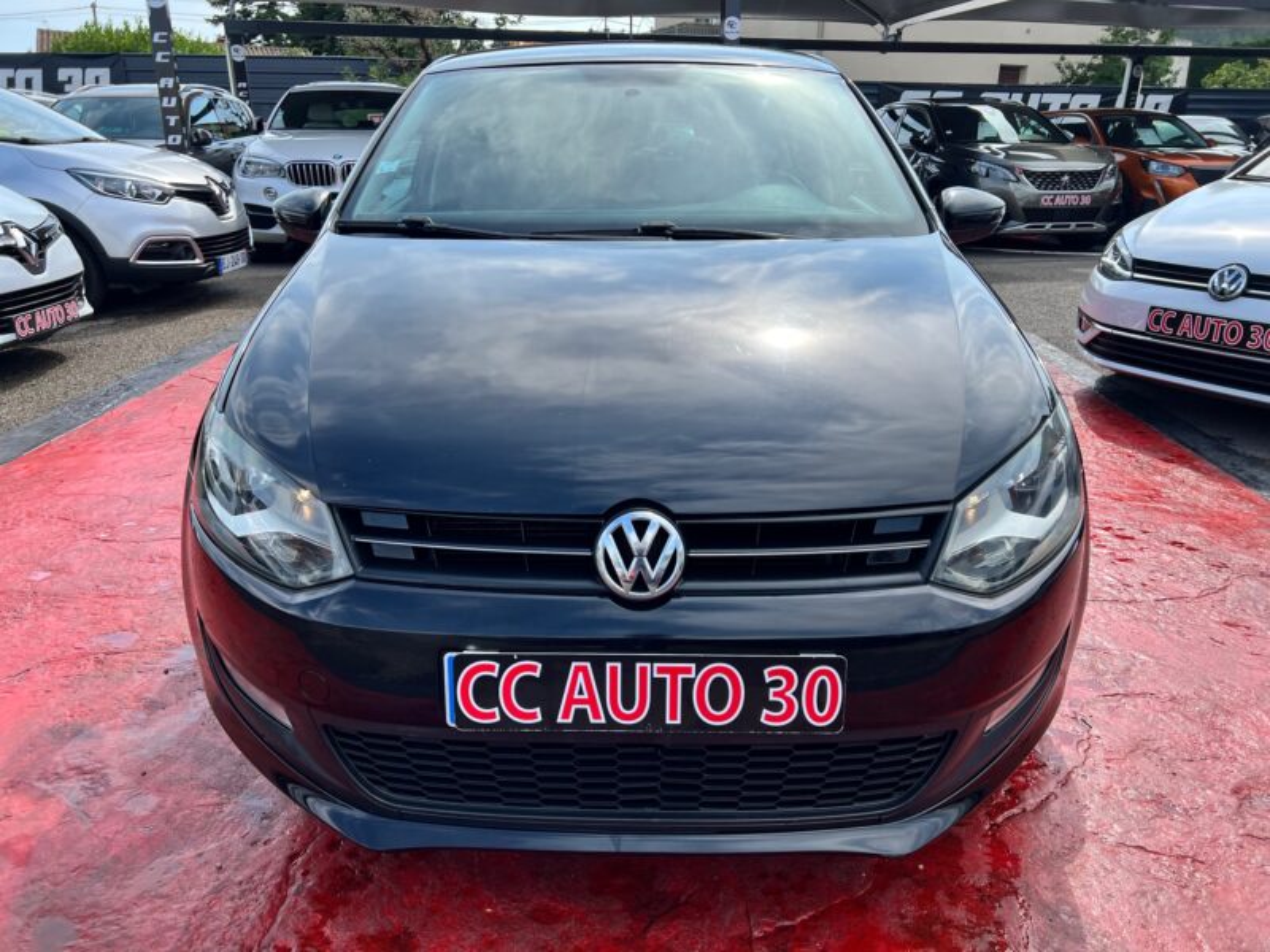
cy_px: 476
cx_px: 635
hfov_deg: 67.3
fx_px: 954
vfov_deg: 53.1
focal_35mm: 26
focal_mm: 5.7
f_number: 1.5
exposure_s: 1/1934
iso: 50
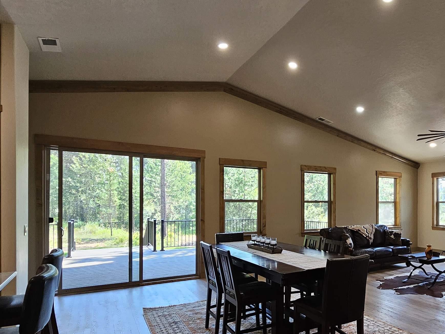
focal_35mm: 23
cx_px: 320
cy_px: 205
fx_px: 296
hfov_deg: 70.2
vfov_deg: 58.3
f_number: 2.2
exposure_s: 1/60
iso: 100
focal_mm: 2.2
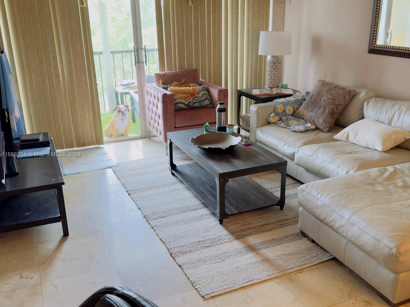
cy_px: 155
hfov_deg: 51.4
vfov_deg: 39.7
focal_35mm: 36
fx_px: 426
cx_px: 207
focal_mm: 6.76
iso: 160
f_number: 1.78
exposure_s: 1/60
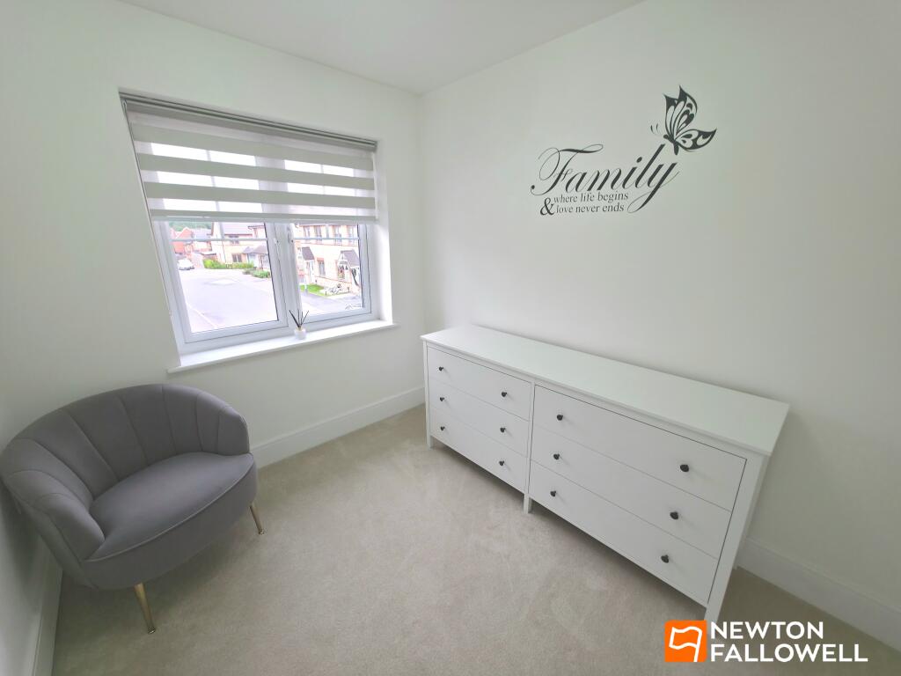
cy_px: 338
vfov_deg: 89.9
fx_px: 338
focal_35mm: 13
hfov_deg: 106.2
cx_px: 450
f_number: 1.9
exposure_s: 1/50.3
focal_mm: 2.2
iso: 64
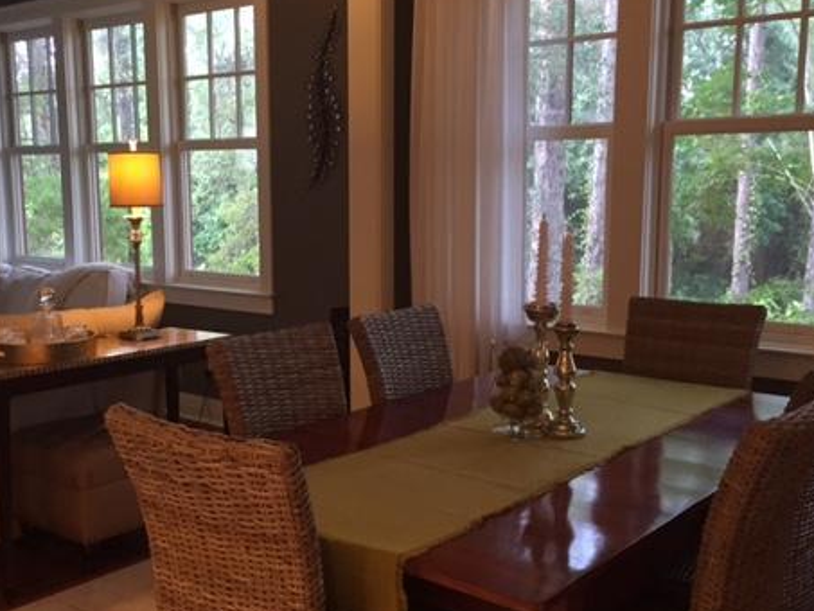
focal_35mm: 41
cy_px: 320
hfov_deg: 45.7
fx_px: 964
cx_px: 367
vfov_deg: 35.1
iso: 200
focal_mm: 4.15
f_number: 2.2
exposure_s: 1/30
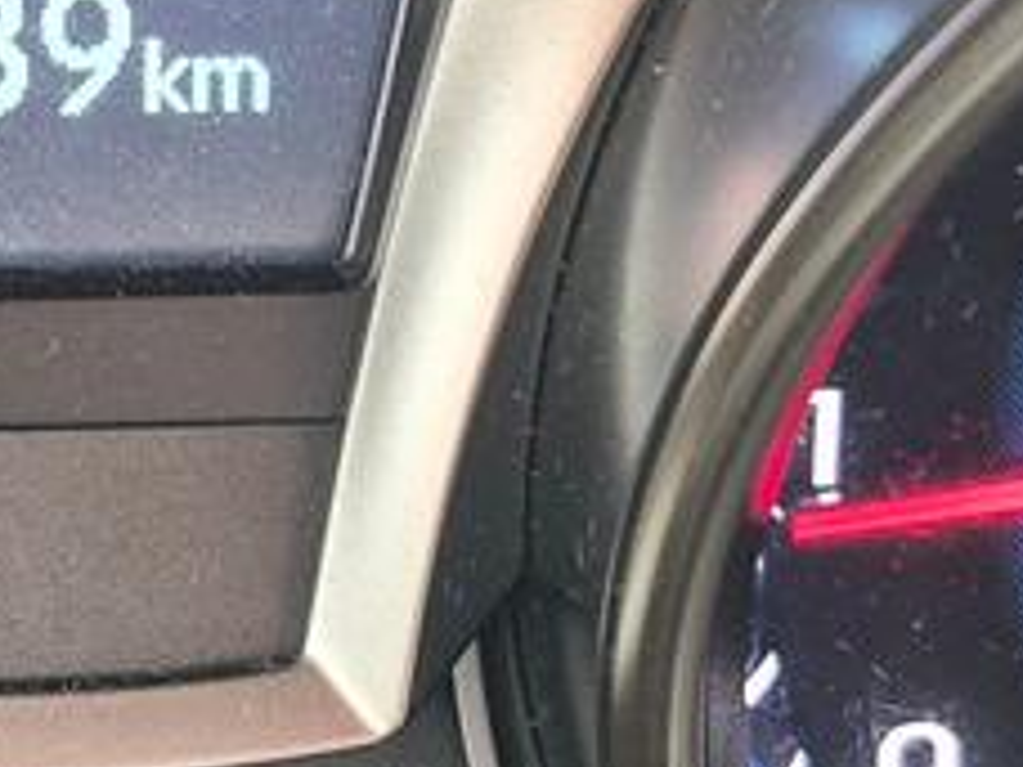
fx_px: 3812
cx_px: -170
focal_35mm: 129
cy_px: 440
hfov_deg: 14.8
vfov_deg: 11.5
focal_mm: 5.4
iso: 500
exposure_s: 1/120
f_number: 1.8
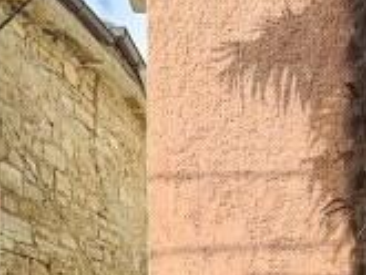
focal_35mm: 63
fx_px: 667
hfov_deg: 29.0
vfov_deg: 19.4
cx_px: 355
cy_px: 446
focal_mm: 2.2
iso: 50
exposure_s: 1/579
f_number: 2.2
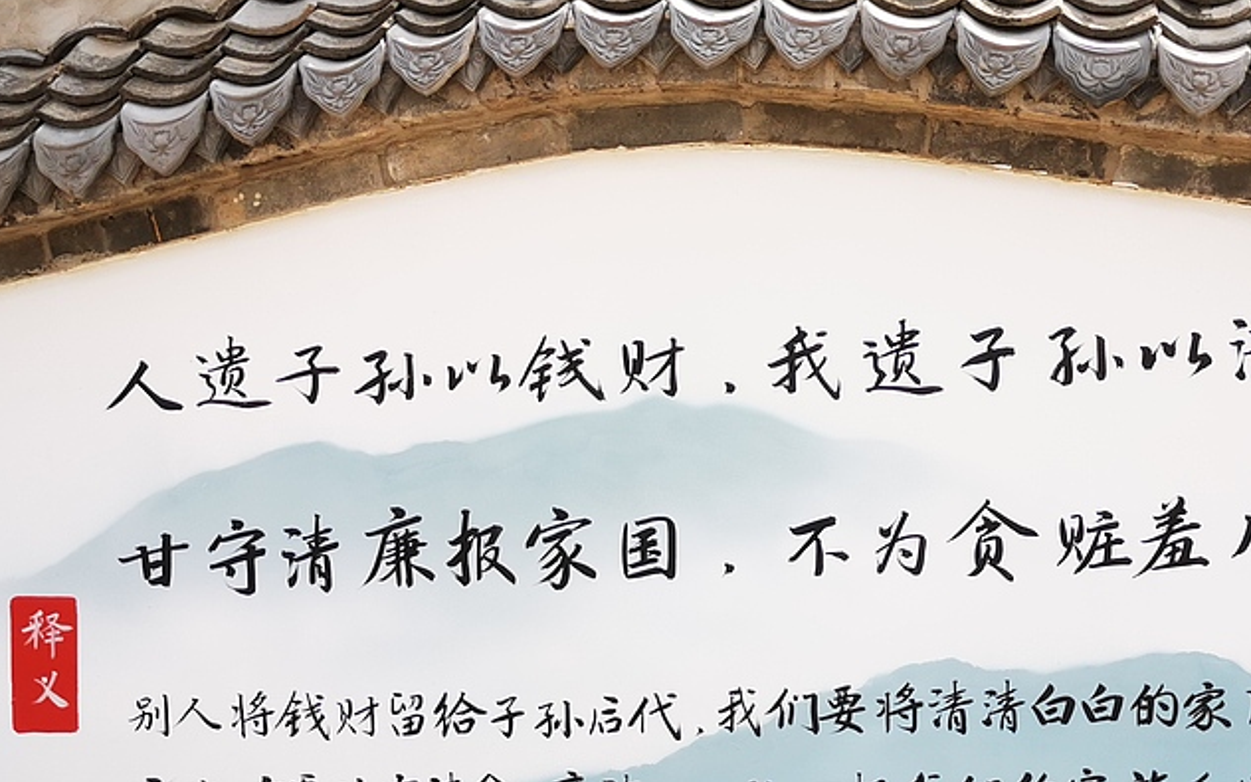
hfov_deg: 34.9
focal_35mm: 58
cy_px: 438
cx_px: 792
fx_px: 1977
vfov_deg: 22.4
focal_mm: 5.58
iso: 50
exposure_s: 1/1034
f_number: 1.8
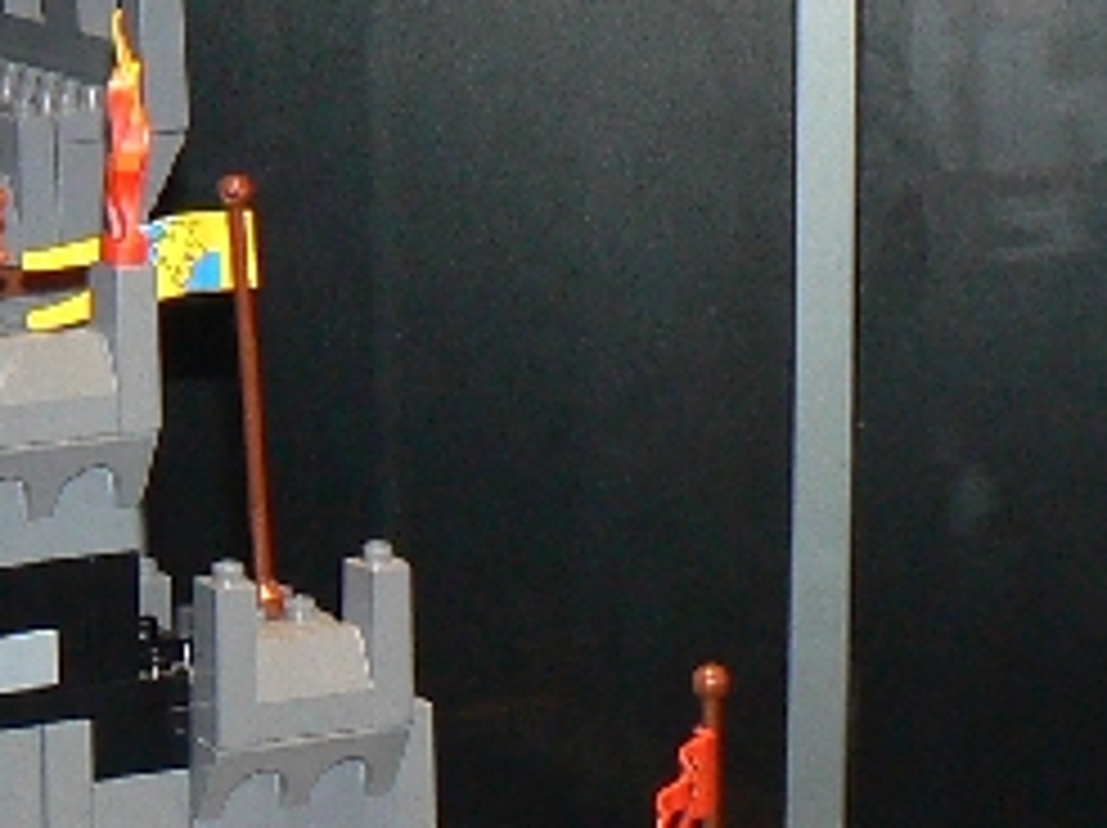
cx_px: -688
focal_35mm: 150
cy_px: 369
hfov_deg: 12.4
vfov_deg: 9.9
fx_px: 4792
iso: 100
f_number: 2.8
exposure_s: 1/30
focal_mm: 6
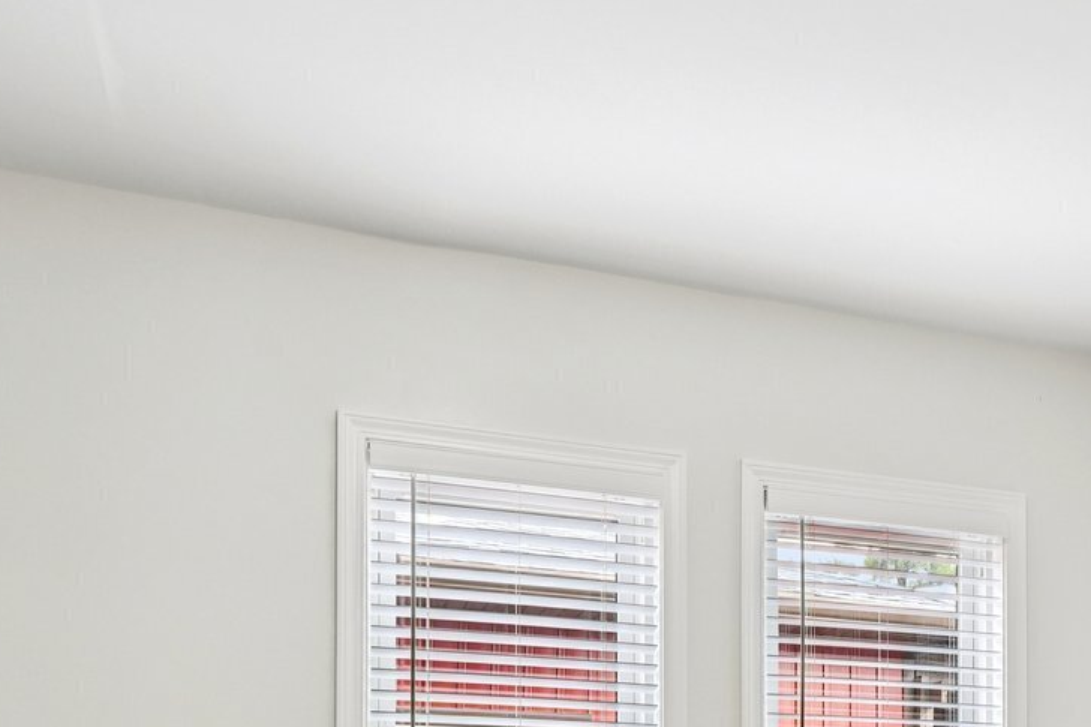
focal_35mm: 45
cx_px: 841
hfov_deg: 42.1
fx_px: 1363
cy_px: 888
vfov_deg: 26.3
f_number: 8
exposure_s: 1/30
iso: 400
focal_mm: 16
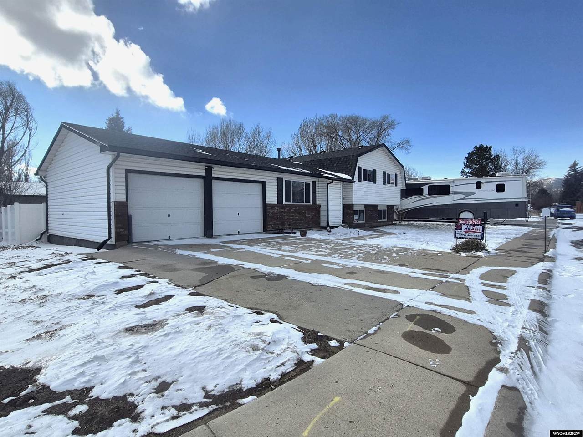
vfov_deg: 89.9
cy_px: 218
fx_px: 219
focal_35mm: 13
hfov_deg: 106.2
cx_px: 292
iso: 50
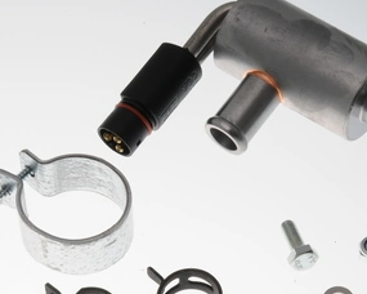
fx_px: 1803
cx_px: 258
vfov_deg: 9.3
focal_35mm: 166
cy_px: 233
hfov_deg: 11.6
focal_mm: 56
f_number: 18
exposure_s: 1/125
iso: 200
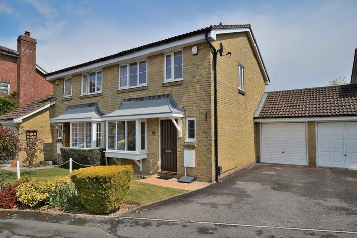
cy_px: 119
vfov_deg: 59.5
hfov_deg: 81.2
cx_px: 178
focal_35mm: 21
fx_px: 208
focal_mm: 14
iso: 200
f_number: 11
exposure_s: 1/500
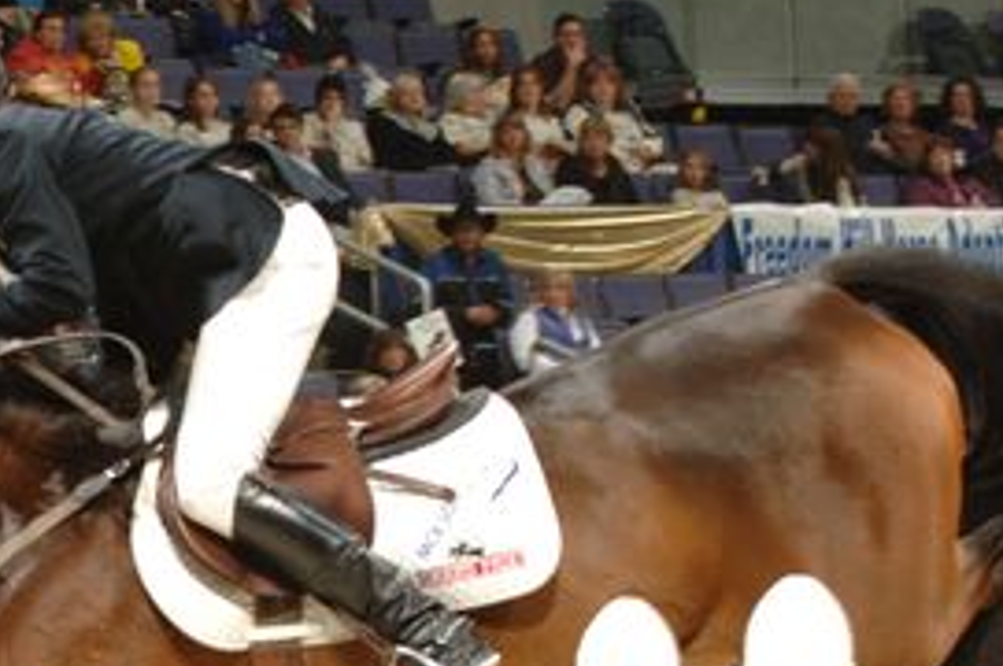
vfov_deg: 4.1
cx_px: 41
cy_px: 679
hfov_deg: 6.1
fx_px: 9355
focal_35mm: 336
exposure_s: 1/250
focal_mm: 95
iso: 200
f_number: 5.6
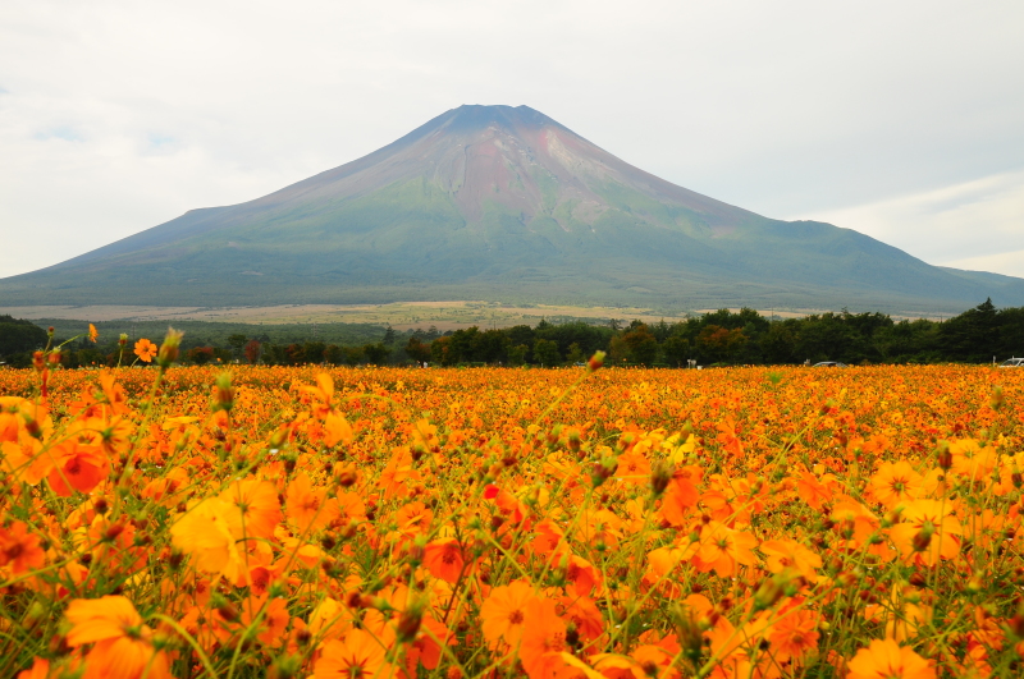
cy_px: 340
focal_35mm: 48
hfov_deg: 41.2
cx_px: 512
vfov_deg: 28.0
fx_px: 1363
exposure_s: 1/15
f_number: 16
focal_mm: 32
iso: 200
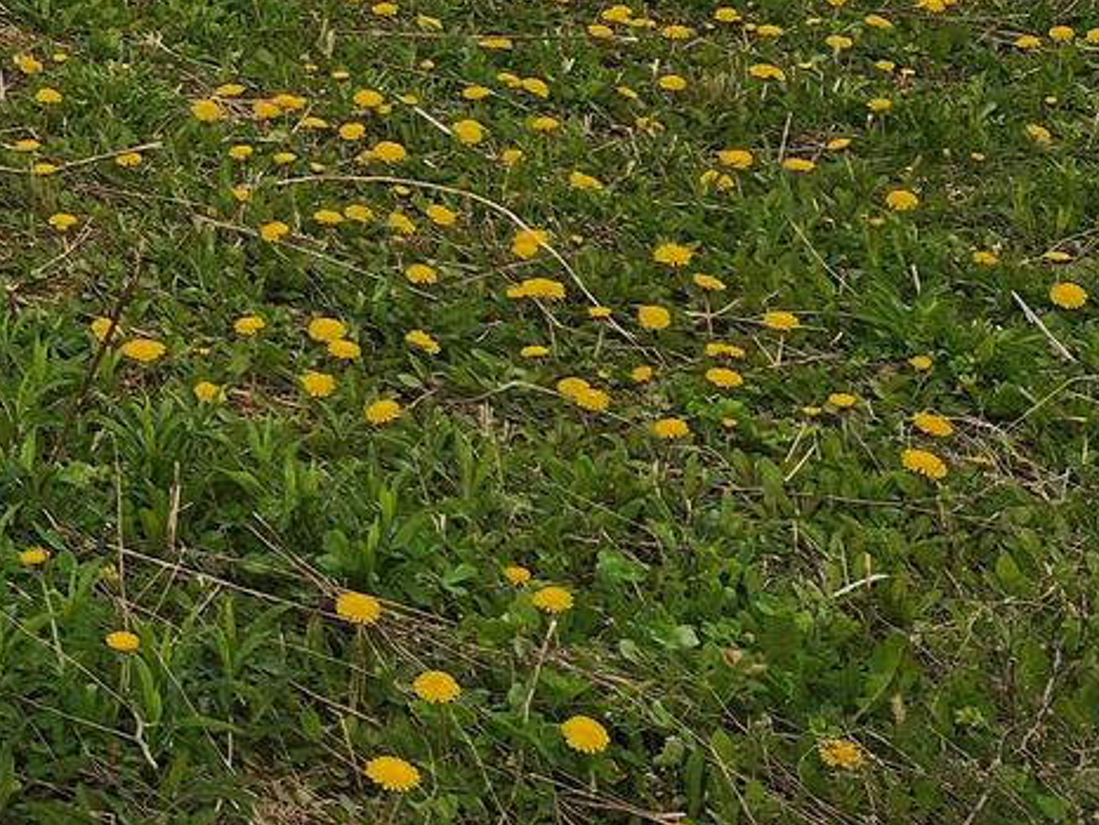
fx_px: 3208
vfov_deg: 13.5
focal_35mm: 101
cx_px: -880
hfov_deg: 16.3
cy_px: -540
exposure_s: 1/792
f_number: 1.8
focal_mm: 6.4
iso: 12
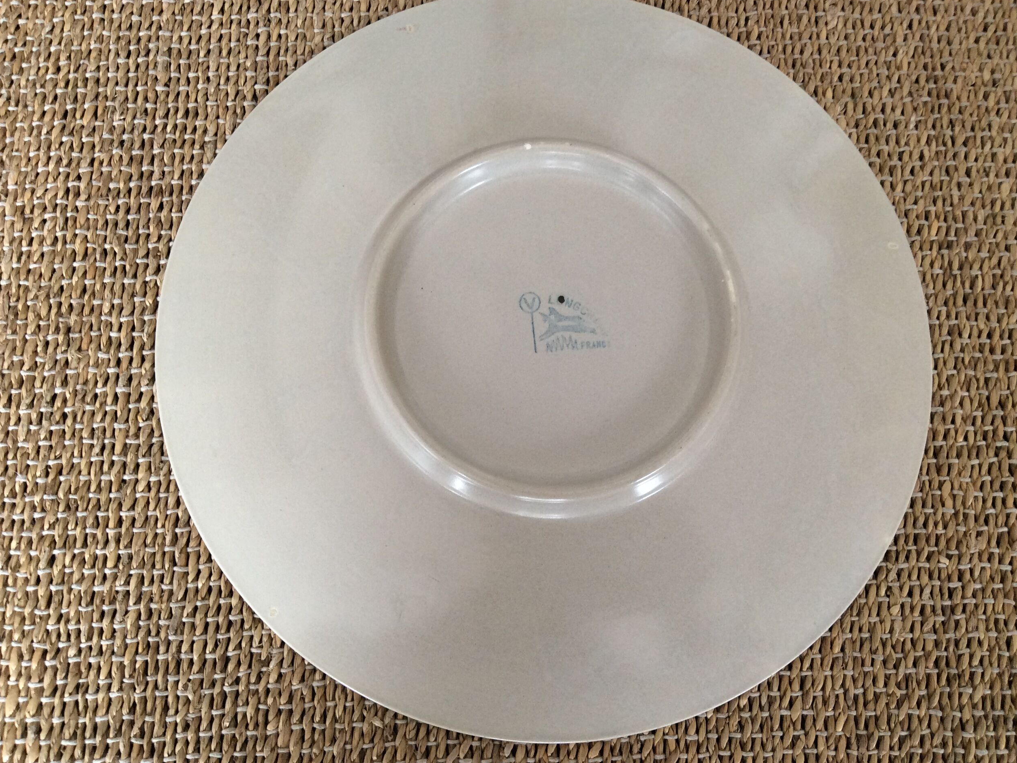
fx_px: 969
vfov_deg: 42.9
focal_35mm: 33
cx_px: 509
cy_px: 387
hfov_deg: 55.4
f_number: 2.4
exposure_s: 1/25
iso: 64
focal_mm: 3.3
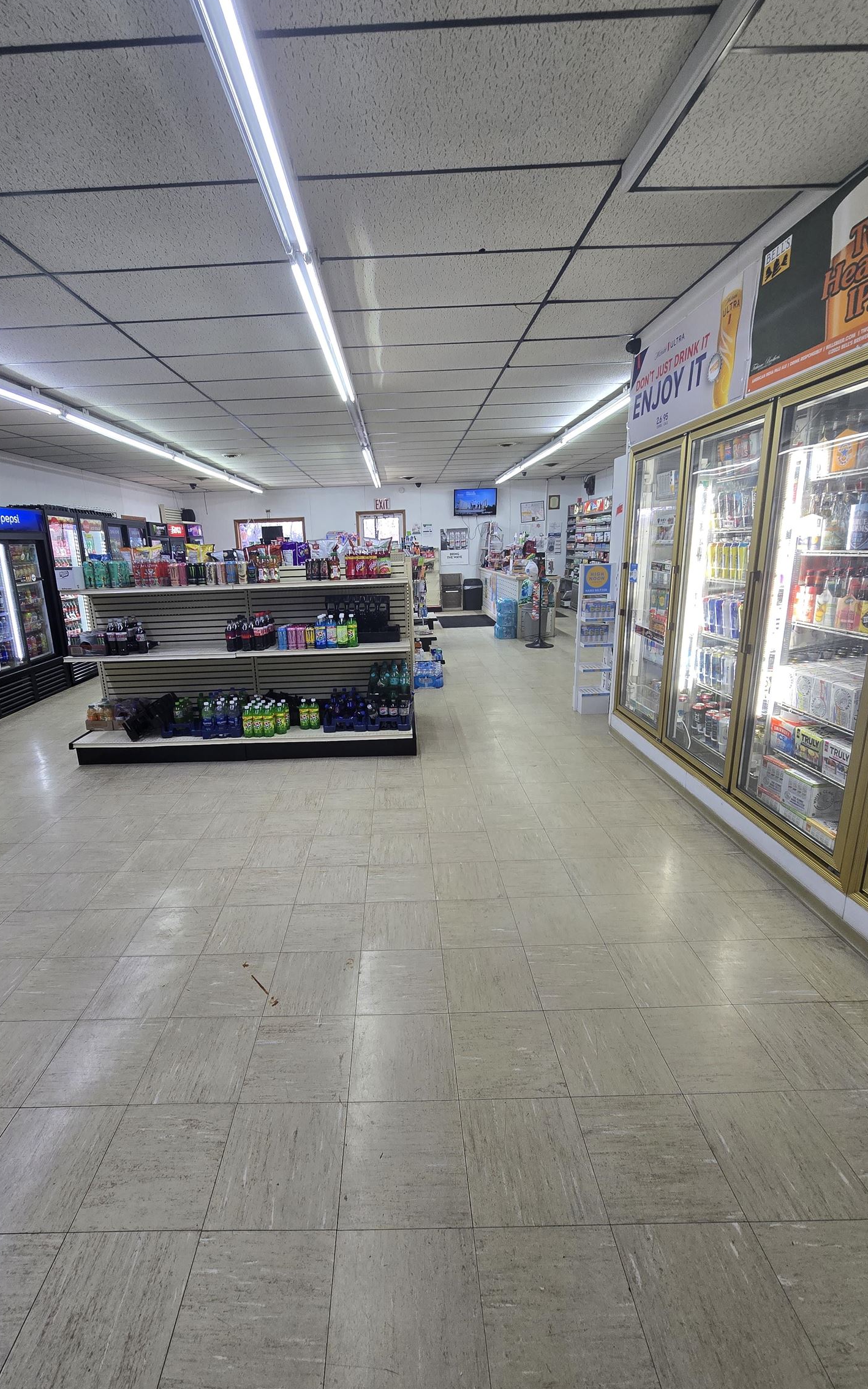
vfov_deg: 105.3
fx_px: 530
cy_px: 687
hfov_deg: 78.4
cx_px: 394
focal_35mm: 14
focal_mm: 2.2
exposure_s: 1/60
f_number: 2.2
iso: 64
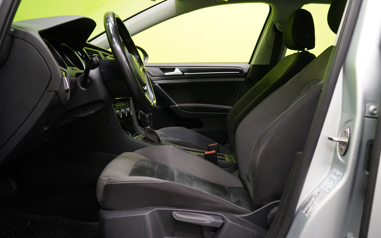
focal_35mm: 35
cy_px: 128
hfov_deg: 55.3
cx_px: 191
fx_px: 363
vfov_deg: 36.3
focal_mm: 34
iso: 1250
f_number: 5.6
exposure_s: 1/25
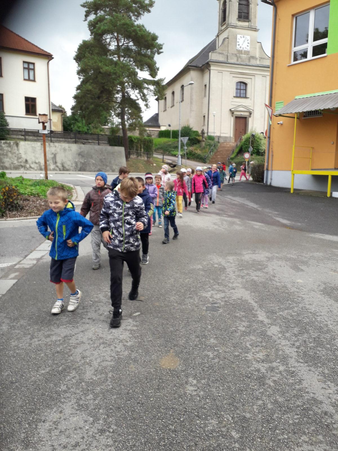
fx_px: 352
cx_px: 169
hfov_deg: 51.4
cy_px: 226
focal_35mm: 27
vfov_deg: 65.3
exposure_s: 1/485
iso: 40
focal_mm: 3.6
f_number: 1.9
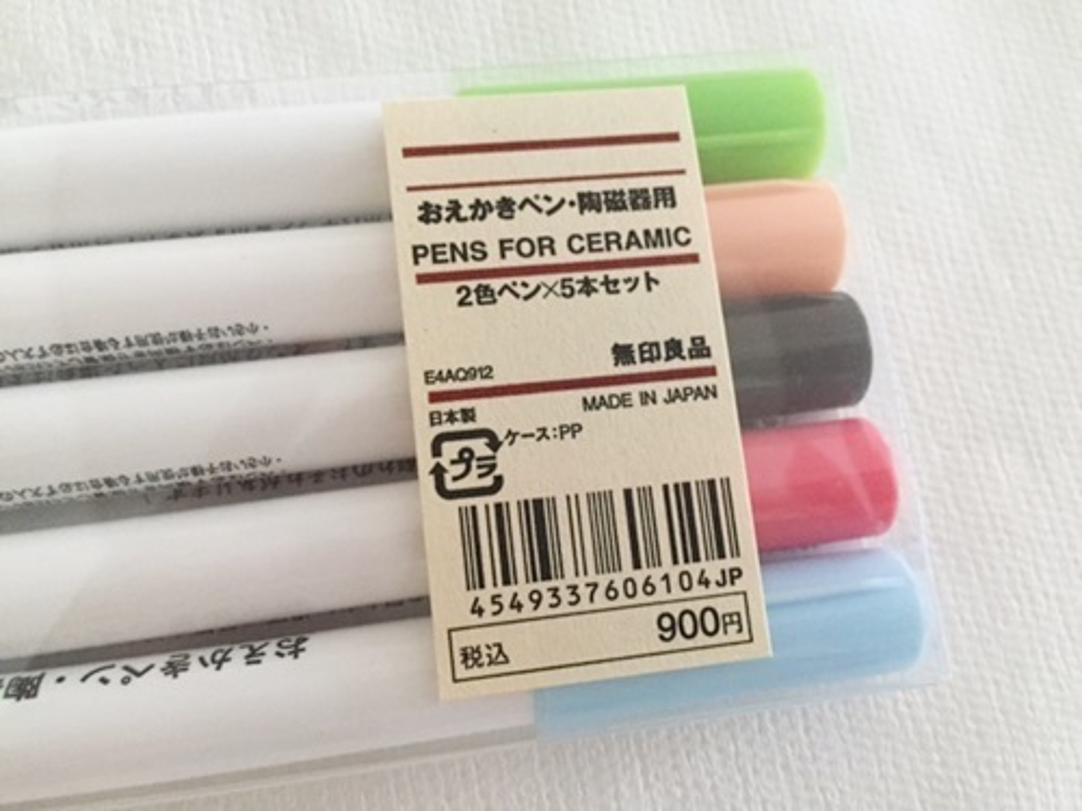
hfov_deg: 61.7
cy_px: 406
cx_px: 541
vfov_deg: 48.2
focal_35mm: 29
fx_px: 906
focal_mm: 4.15
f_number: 2.2
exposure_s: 1/15
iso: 320
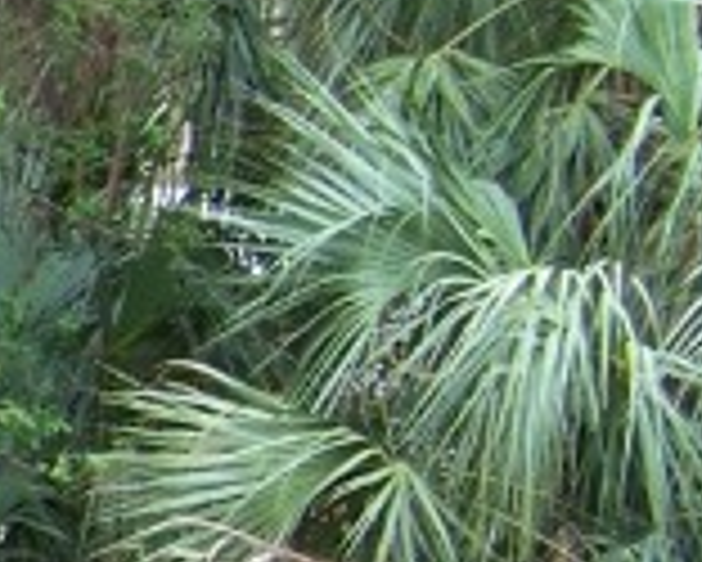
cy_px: 719
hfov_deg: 7.7
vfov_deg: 6.7
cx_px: -1076
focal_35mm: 230
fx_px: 4782
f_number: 2.8
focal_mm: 5.85
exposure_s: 1/80
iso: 67
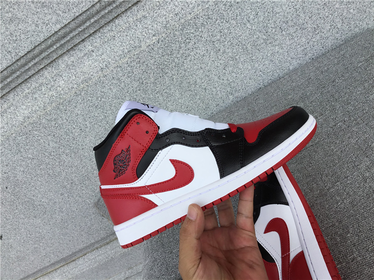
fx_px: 335
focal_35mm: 31
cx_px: 187
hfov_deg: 58.4
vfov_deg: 45.4
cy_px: 140
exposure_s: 1/500
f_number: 2.4
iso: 25
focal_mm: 3.3
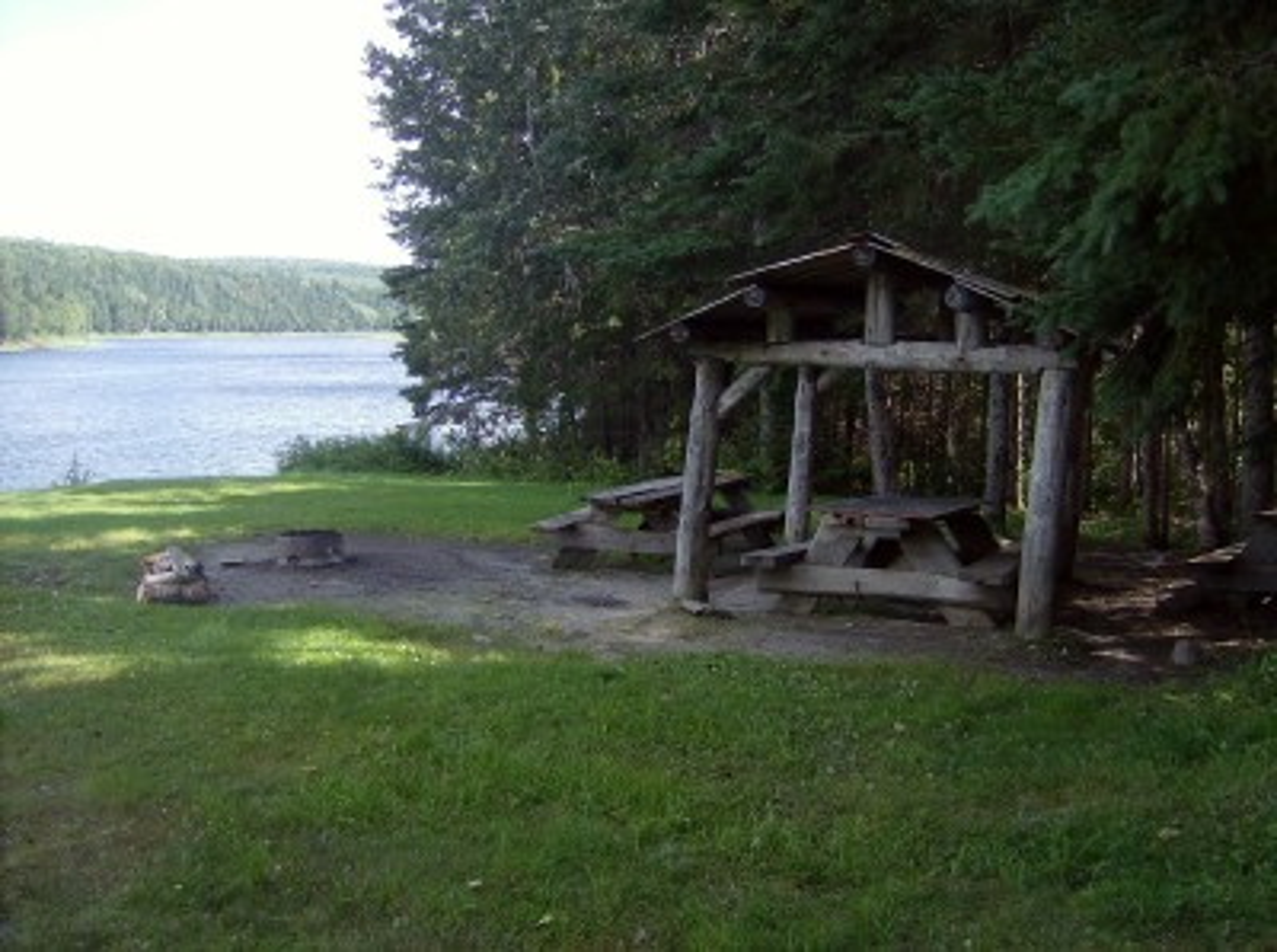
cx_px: 638
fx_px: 1325
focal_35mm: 36
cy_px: 476
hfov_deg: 51.5
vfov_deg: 39.5
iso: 100
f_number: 2.8
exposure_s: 1/393
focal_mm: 6
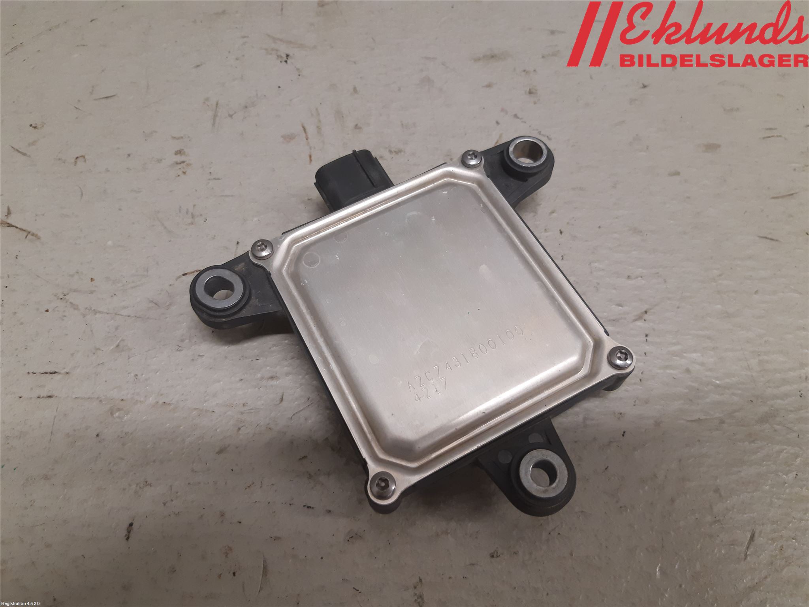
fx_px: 608
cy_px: 304
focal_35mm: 26
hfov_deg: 67.3
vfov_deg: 53.1
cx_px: 404
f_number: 1.7
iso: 125
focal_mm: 3.93
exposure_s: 1/50
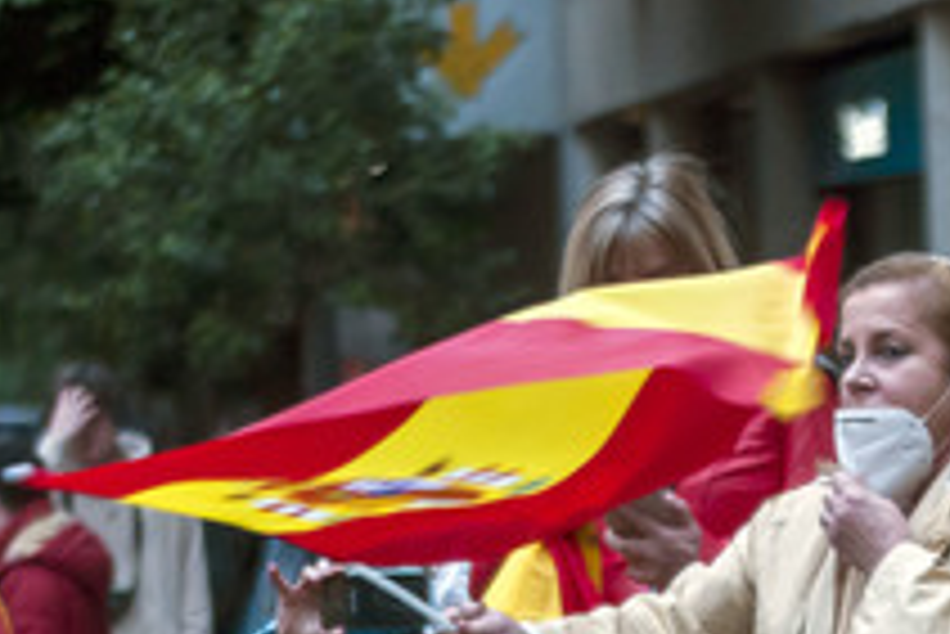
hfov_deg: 9.2
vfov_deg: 6.1
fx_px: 5915
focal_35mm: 224
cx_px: 500
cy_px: 634
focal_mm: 70
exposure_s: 1/125
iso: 800
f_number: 2.8
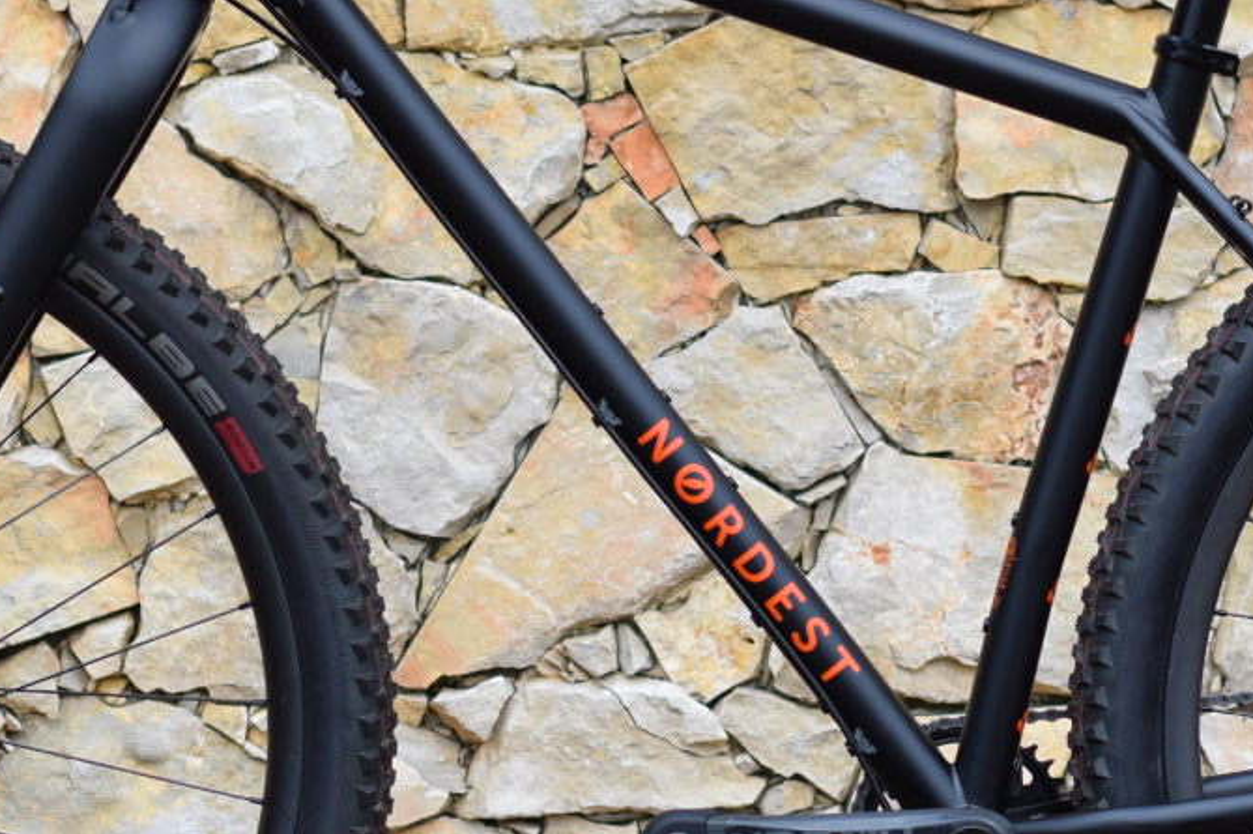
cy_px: 541
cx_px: 739
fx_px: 7792
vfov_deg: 6.1
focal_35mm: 224
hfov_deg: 9.2
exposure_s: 1/400
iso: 100
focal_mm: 50
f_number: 3.2
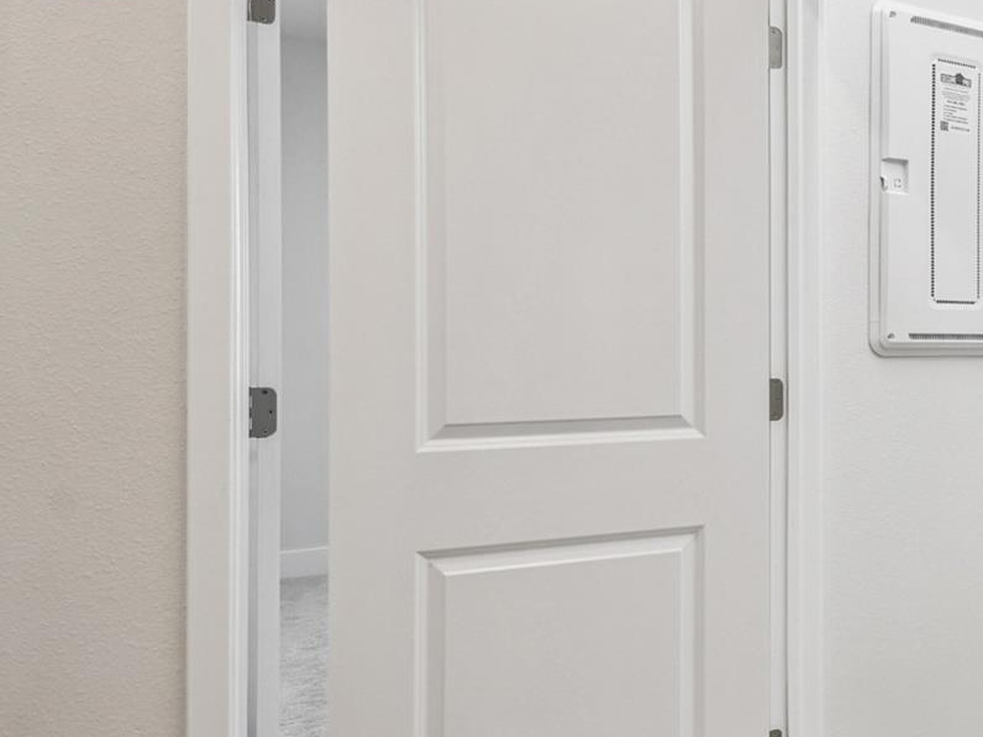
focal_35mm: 29
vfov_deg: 48.1
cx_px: 909
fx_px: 824
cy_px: 328
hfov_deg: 53.0
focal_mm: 10
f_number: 7.1
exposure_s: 1/20
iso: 100
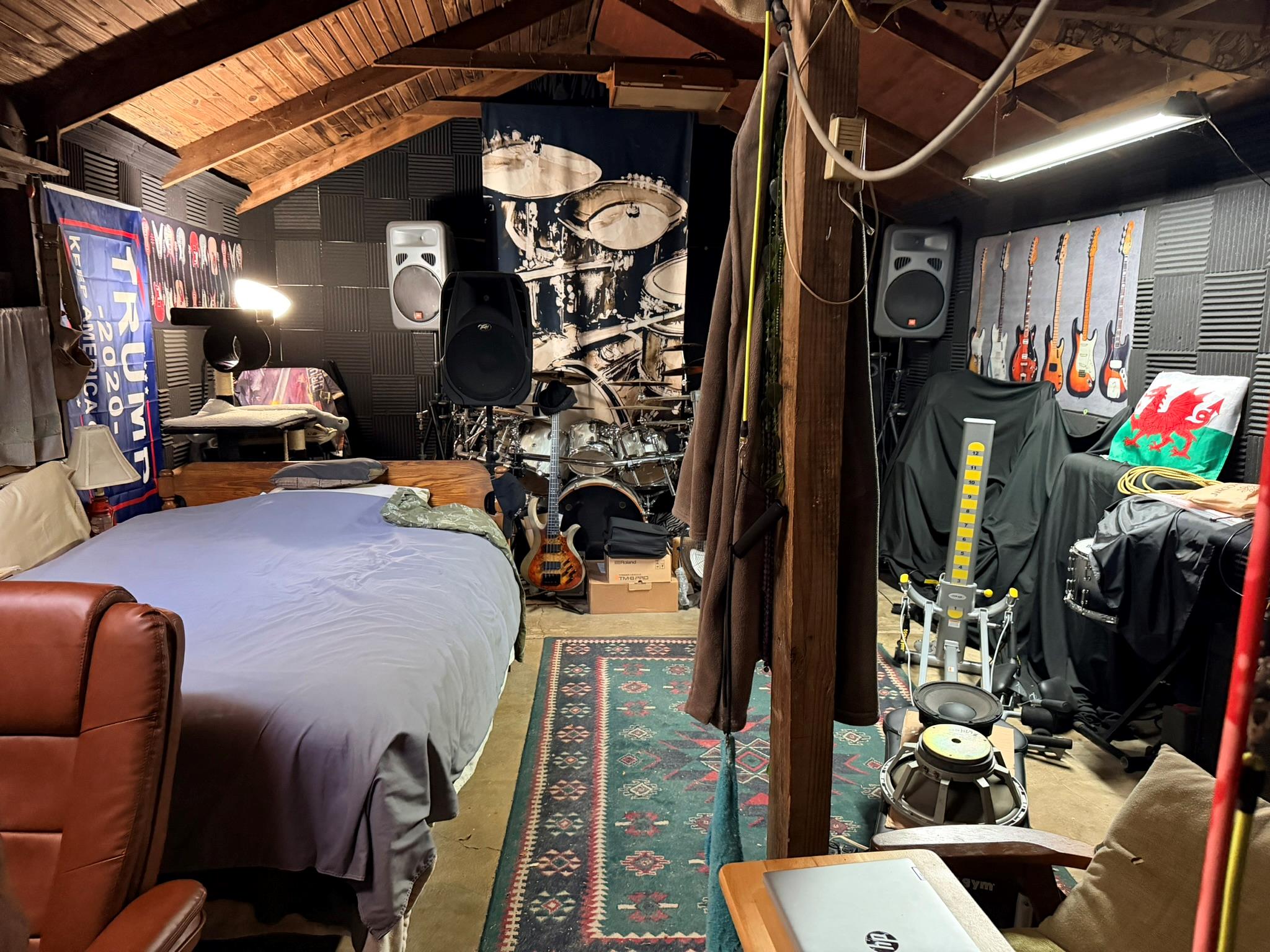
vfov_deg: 56.8
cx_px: 635
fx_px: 881
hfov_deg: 71.6
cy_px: 476
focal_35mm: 24
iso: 1000
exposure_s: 1/30
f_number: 1.78
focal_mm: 6.76
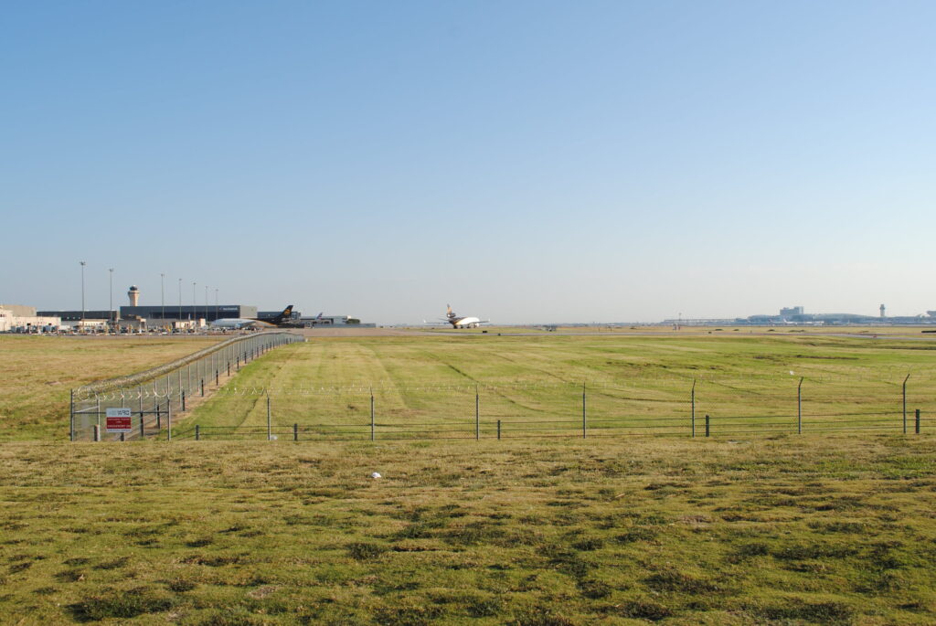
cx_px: 468
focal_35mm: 27
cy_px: 313
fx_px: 703
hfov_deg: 67.3
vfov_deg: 48.0
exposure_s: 1/250
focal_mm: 18
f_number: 8
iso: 100
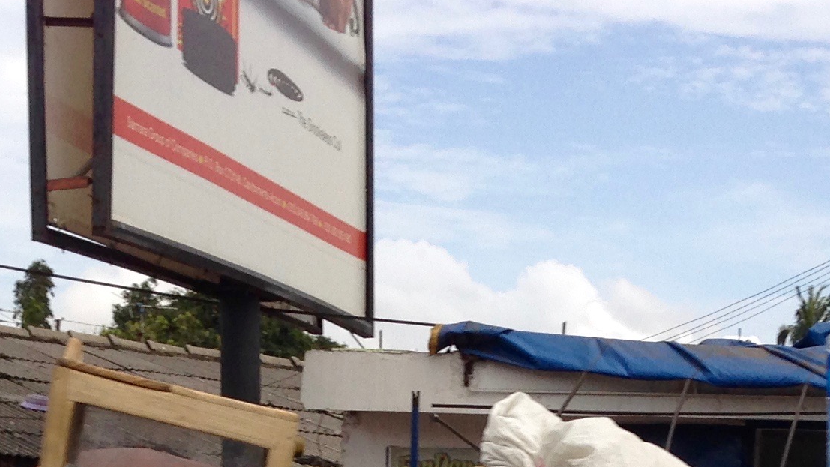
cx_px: 381
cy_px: 891
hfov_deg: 20.2
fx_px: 2333
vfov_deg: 10.6
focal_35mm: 106
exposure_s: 1/339
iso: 50
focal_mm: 4.12
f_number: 2.4
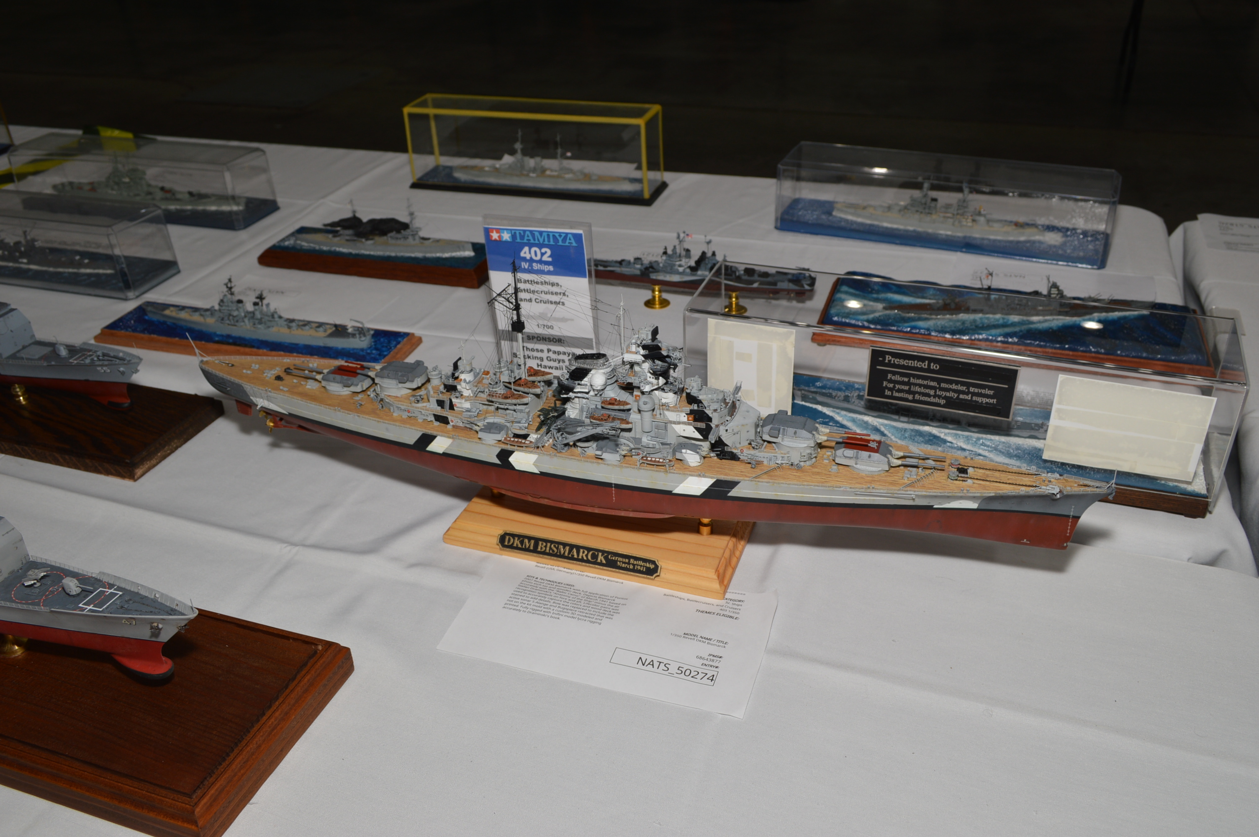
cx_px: 630
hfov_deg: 62.0
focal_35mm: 30
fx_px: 1048
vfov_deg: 43.5
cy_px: 418
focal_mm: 20
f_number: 8
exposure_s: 1/60
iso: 100
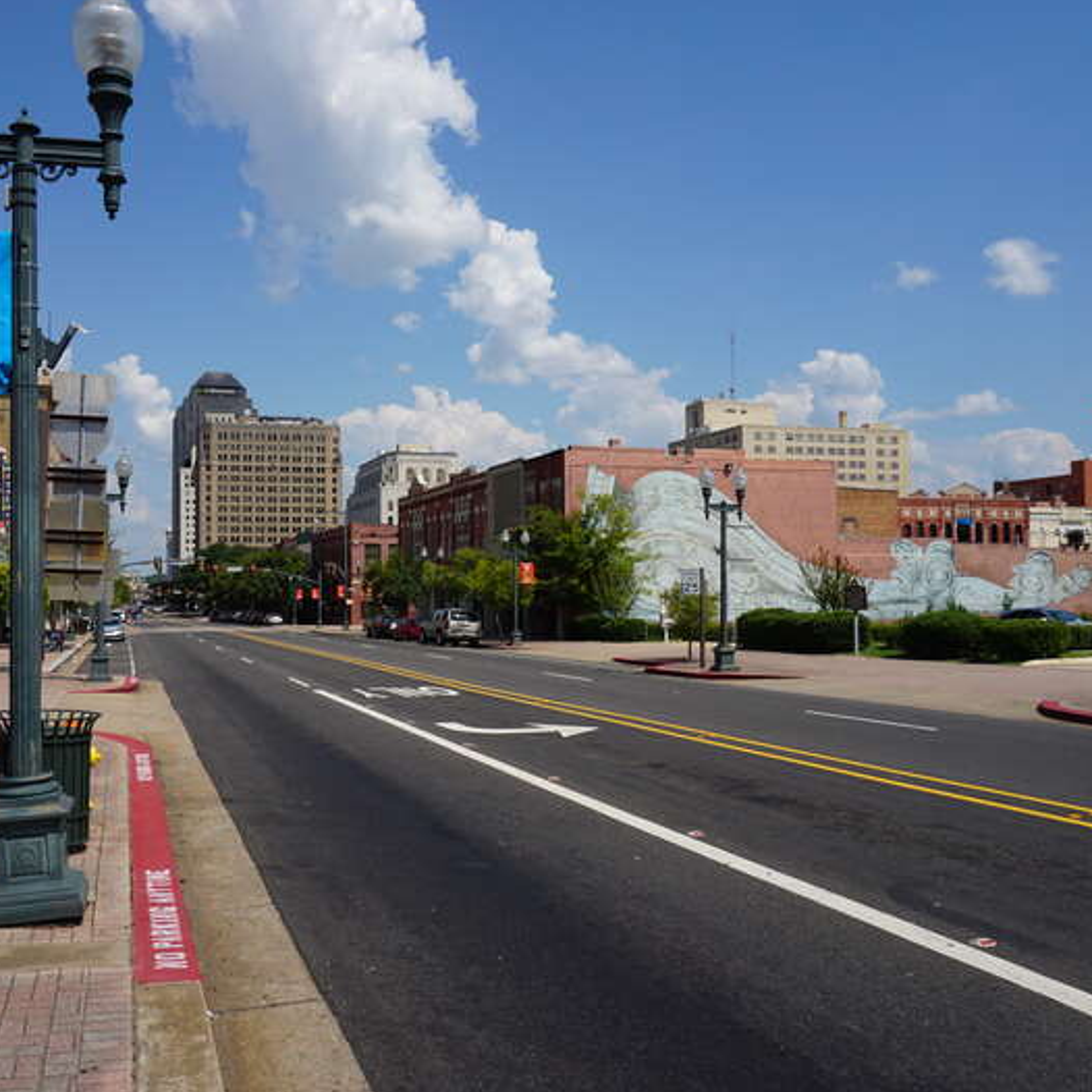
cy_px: 549
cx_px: 382
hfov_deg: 51.7
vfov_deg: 52.5
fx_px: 1106
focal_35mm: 31
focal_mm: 16
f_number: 11
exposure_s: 1/250
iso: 100
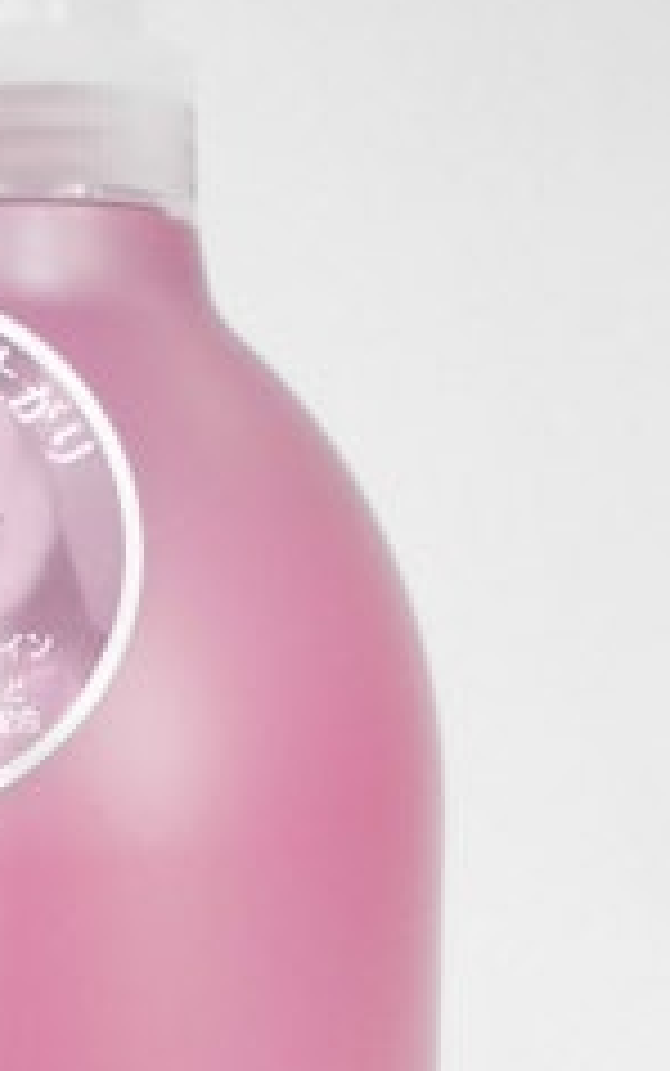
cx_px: 112
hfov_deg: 17.5
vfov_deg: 27.1
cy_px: 904
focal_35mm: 74
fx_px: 2159
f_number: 3.5
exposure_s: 1/40
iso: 400
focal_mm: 4.6
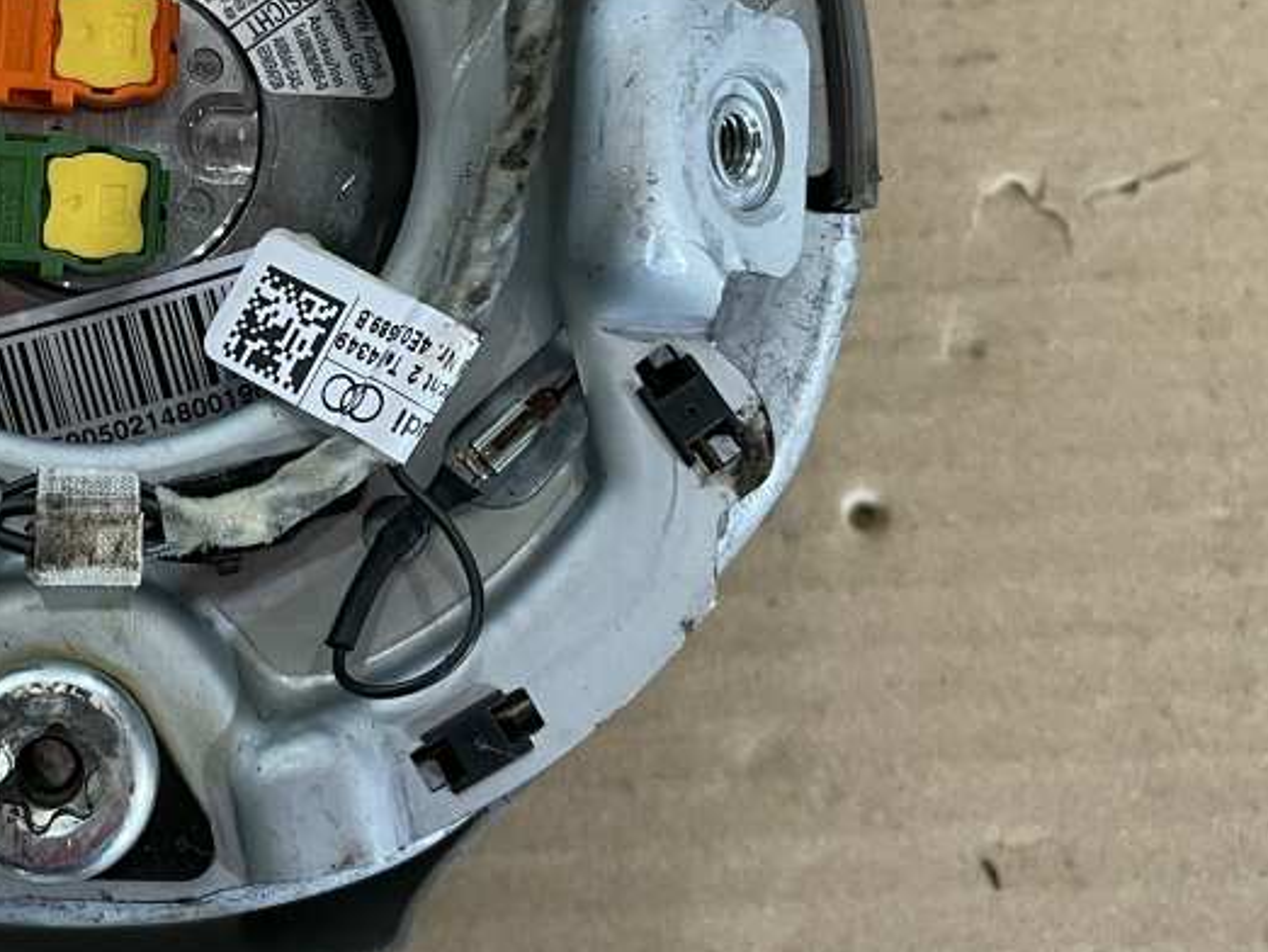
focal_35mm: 51
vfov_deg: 27.9
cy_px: 165
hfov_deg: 36.0
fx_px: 1869
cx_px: 219
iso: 200
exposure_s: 1/60
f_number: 1.6
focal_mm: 5.1
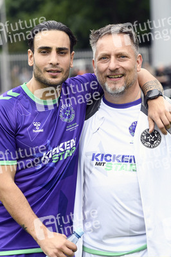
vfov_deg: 18.3
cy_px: 128
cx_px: 86
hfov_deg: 12.2
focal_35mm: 112
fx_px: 799
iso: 1000
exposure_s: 1/1600
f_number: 5
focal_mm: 112
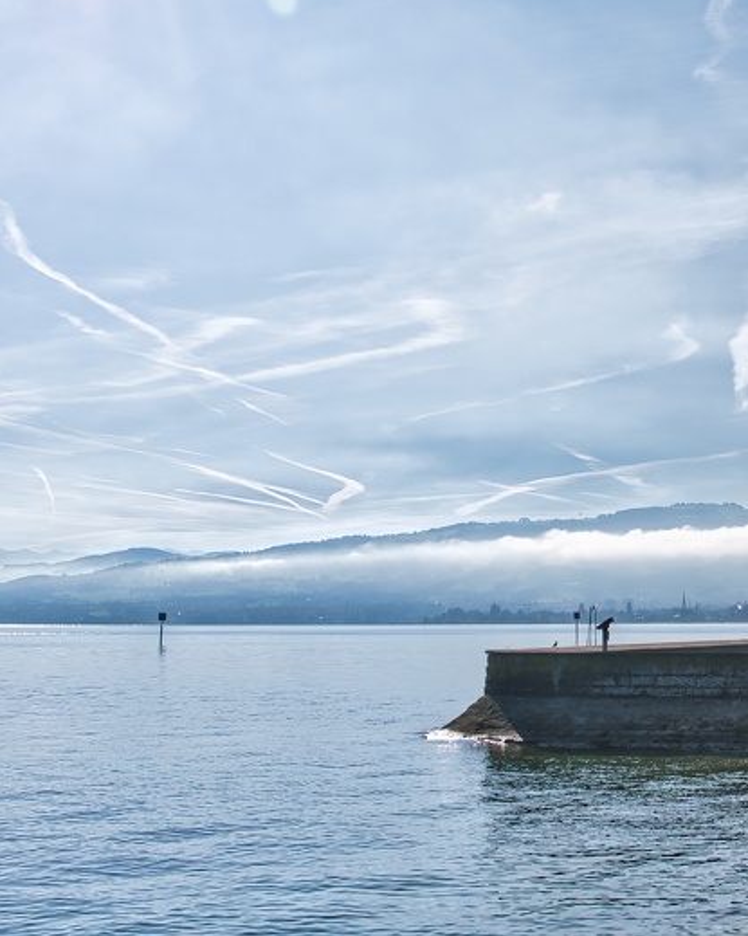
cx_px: 654
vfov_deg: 31.5
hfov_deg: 24.7
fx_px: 1661
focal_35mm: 60
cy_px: 467
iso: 100
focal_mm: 28
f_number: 10
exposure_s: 1/400
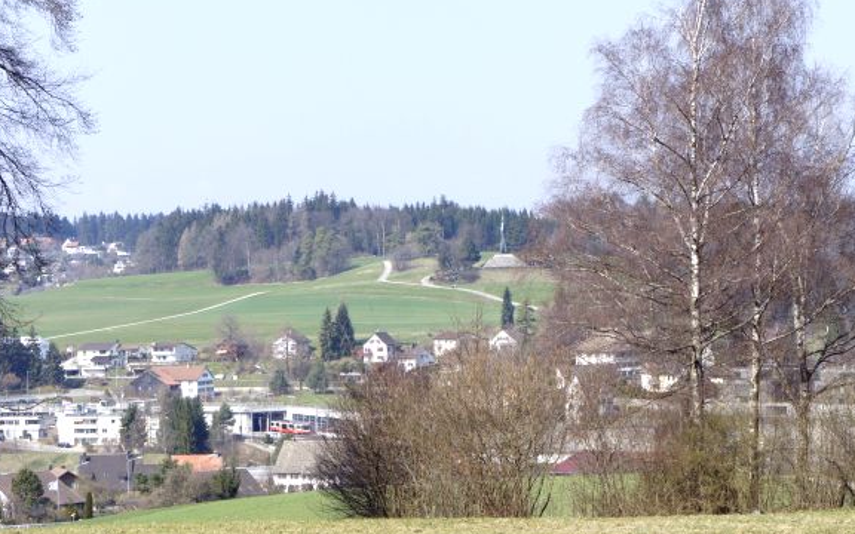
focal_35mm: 117
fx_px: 2719
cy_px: 353
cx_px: 506
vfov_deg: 11.2
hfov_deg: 17.9
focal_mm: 55
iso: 200
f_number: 9
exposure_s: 1/250
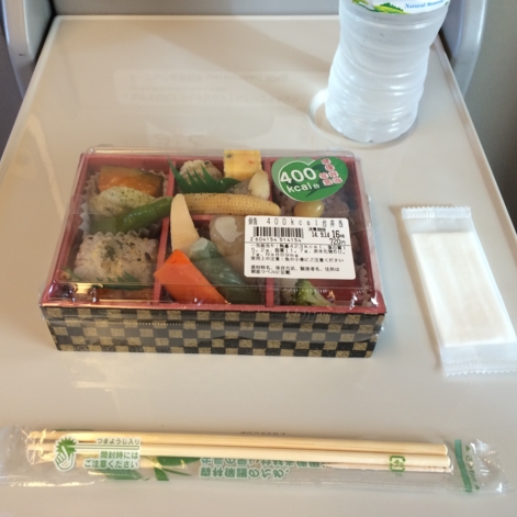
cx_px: 222
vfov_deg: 46.0
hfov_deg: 45.9
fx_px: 608
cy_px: 258
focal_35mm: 36
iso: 80
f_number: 2.2
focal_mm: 4.12
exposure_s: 1/30
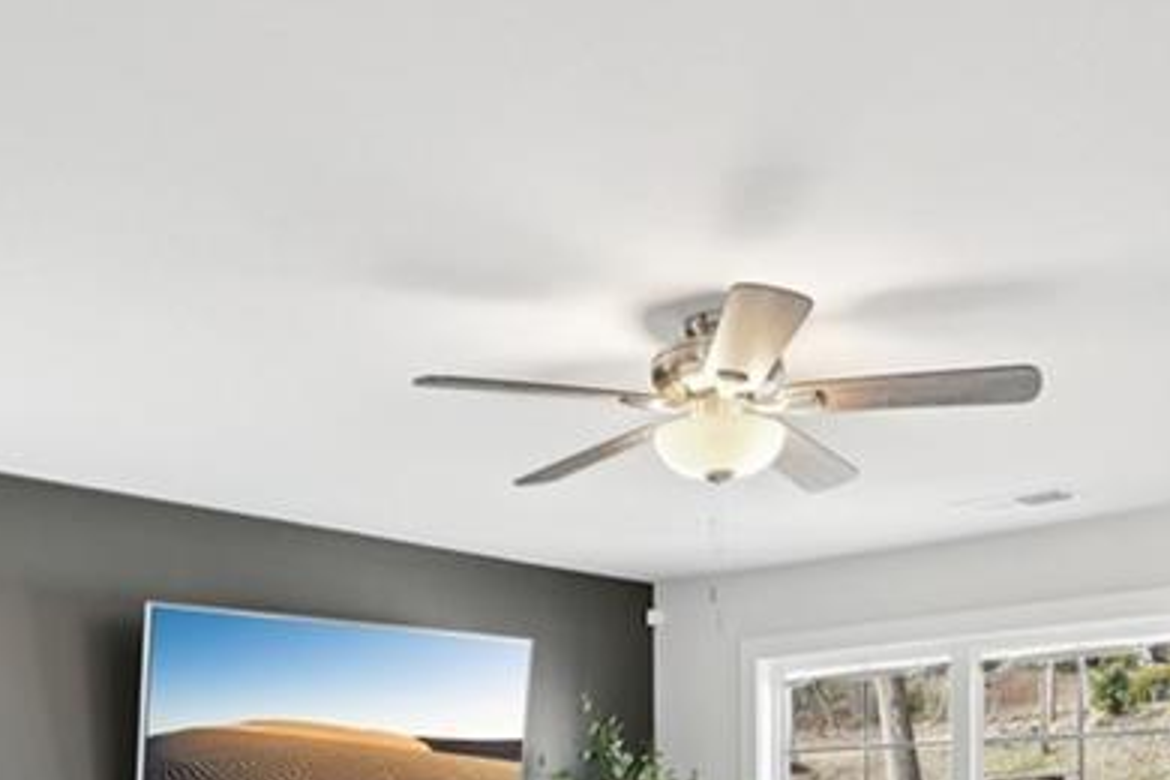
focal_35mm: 42
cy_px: 825
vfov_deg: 29.3
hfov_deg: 46.4
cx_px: 600
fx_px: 1365
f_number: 8
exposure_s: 1/8
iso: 400
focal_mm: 16
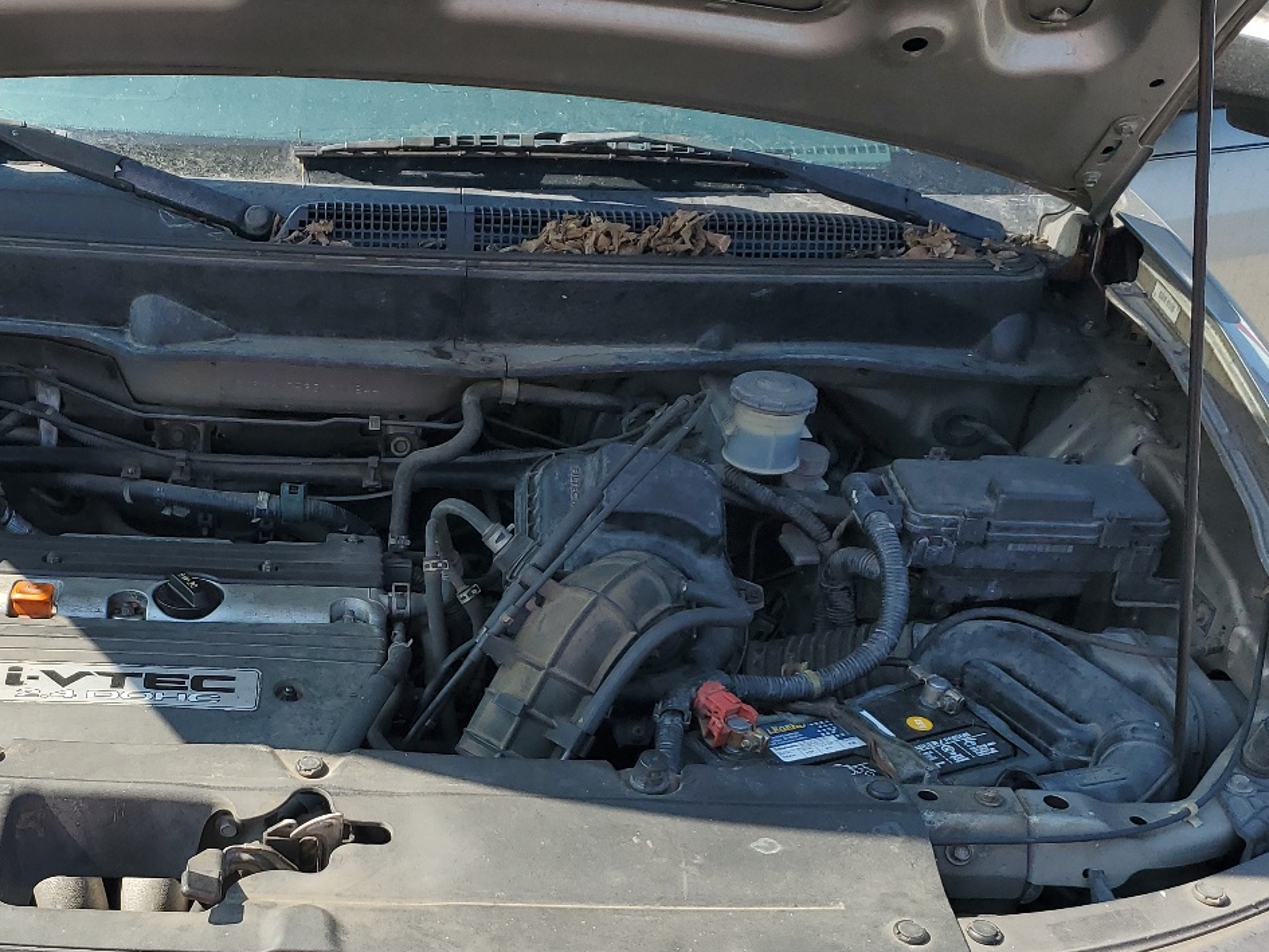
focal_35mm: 44
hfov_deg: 42.1
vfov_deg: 32.5
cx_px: 373
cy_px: 665
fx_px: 1613
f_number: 1.5
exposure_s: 1/1250
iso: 50
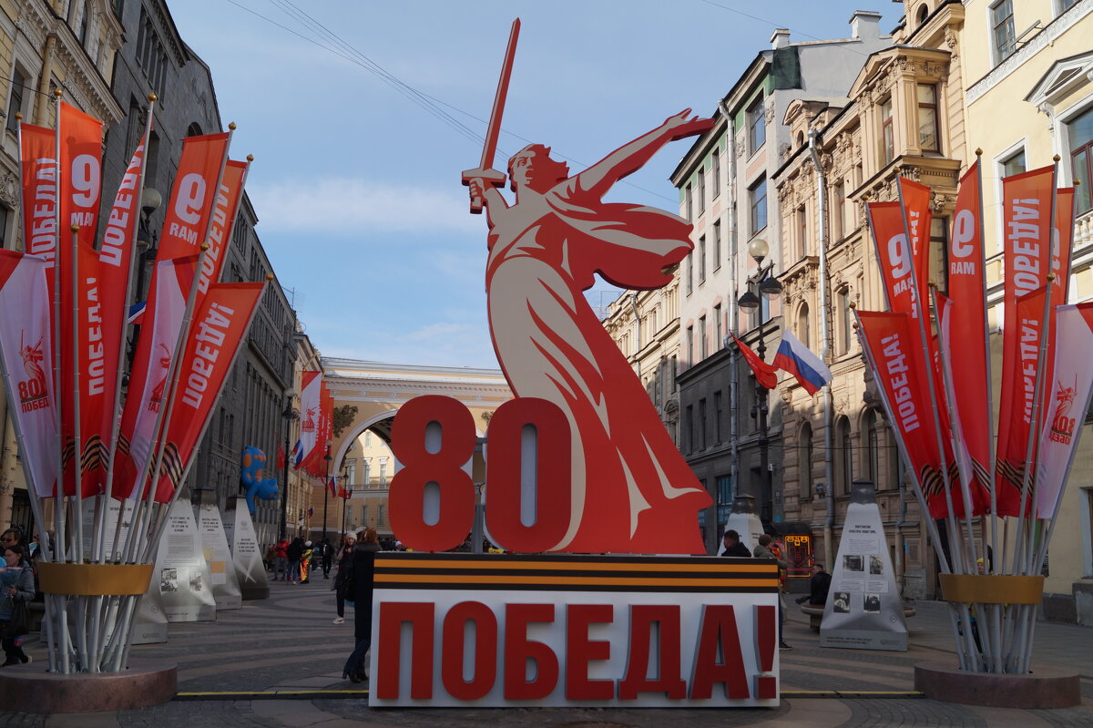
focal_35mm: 33
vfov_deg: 39.9
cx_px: 546
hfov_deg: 57.2
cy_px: 364
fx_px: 1001
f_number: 6.3
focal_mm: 22
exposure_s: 1/400
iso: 100
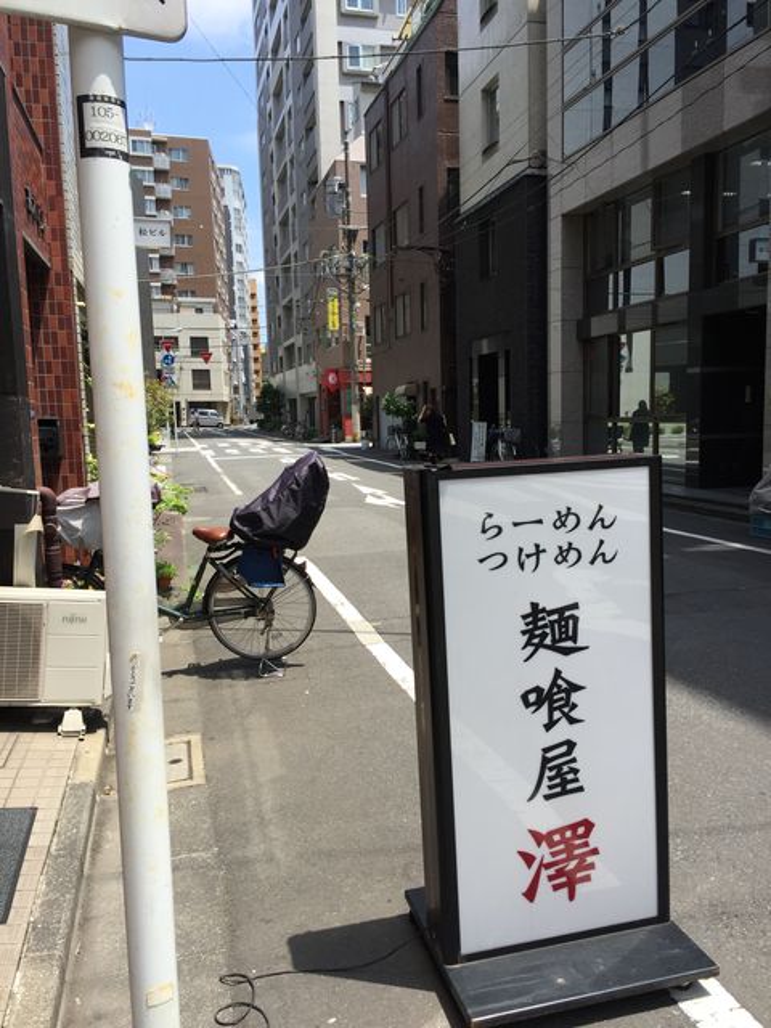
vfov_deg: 61.7
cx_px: 386
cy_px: 514
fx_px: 861
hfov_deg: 48.2
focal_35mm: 29
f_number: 2.2
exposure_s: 1/1276
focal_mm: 4.15
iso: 32
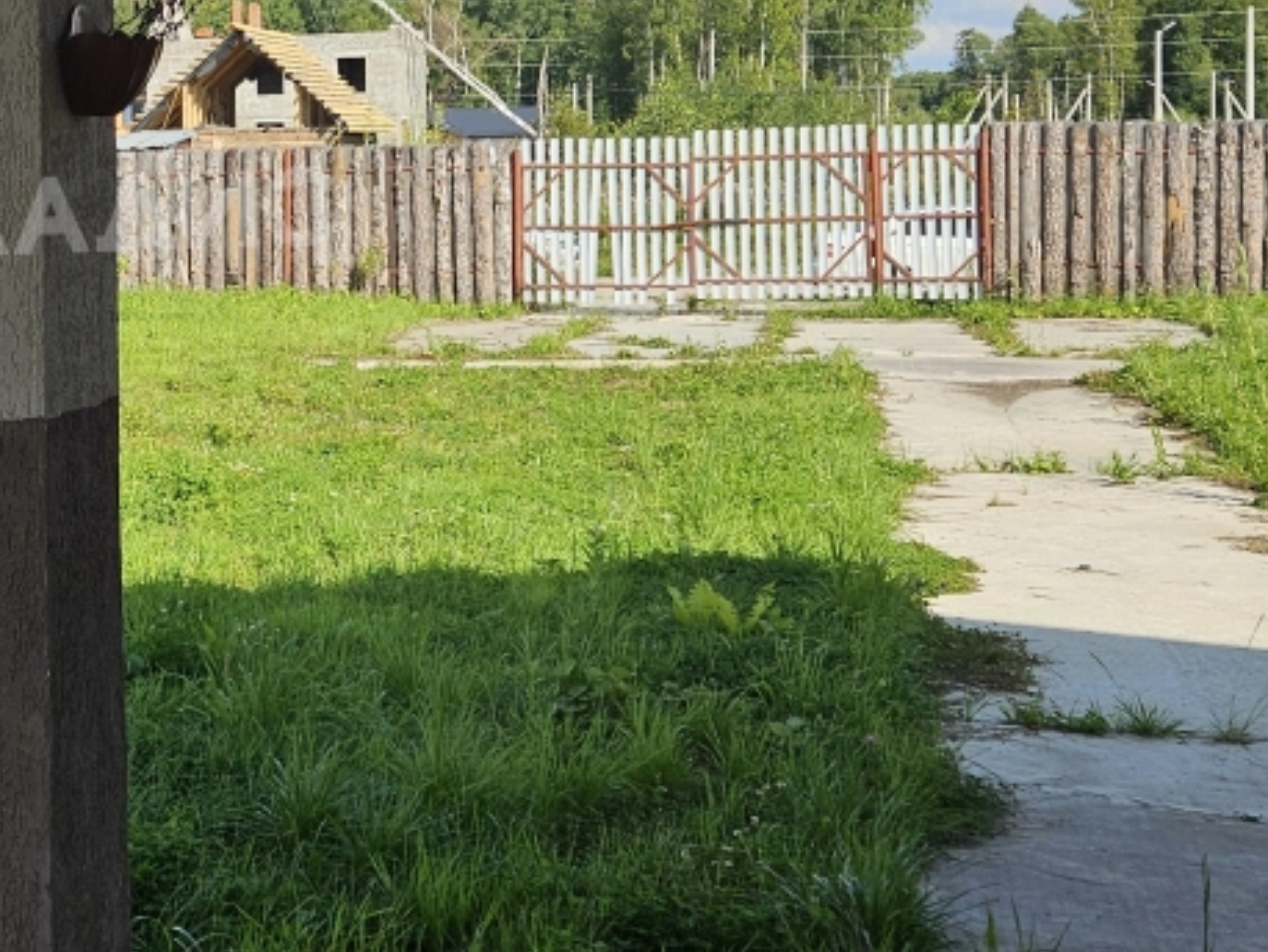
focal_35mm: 63
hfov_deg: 28.9
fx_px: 2309
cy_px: 209
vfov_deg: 23.0
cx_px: 17
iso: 25
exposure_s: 1/1751
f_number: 1.8
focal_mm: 5.4
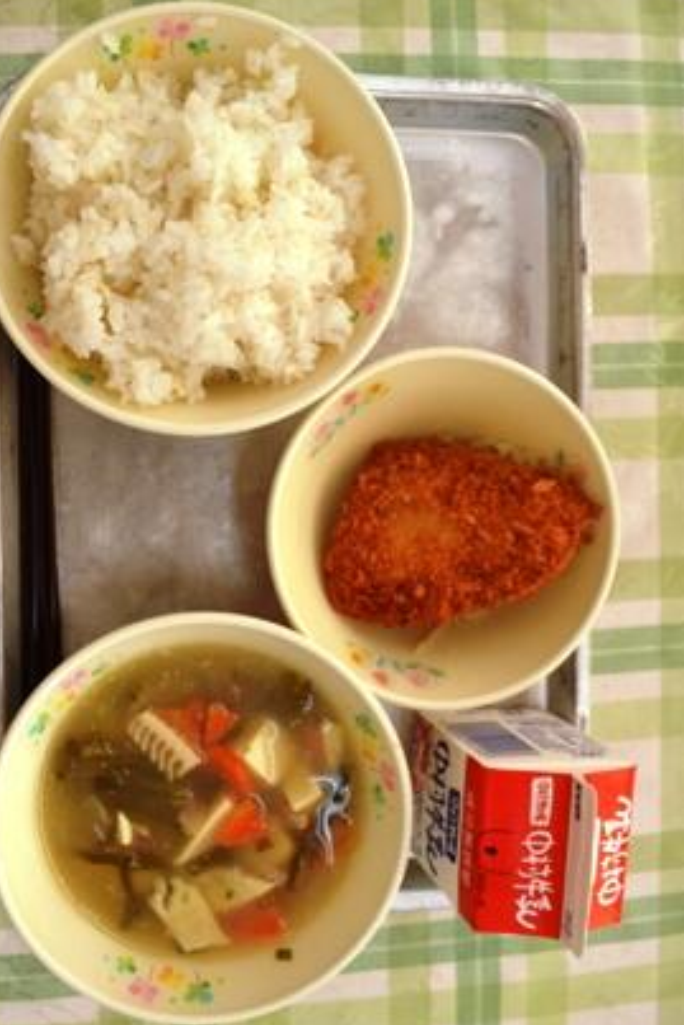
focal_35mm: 30
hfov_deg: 43.6
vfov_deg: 61.9
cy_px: 506
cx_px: 309
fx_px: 854
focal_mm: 18
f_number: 5.6
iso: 250
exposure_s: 1/125
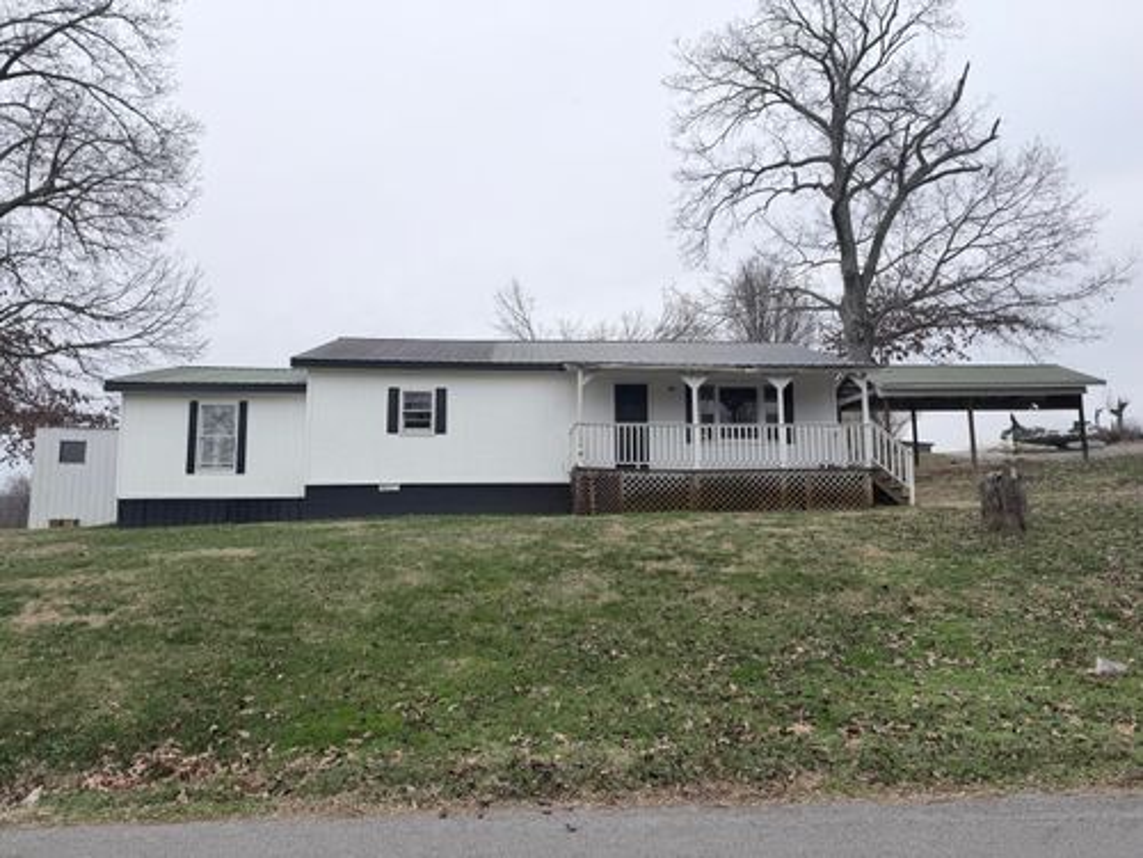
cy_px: 429
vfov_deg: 56.8
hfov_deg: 71.6
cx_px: 572
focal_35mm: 24
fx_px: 792
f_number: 1.78
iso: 80
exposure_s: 1/888
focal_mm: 6.76
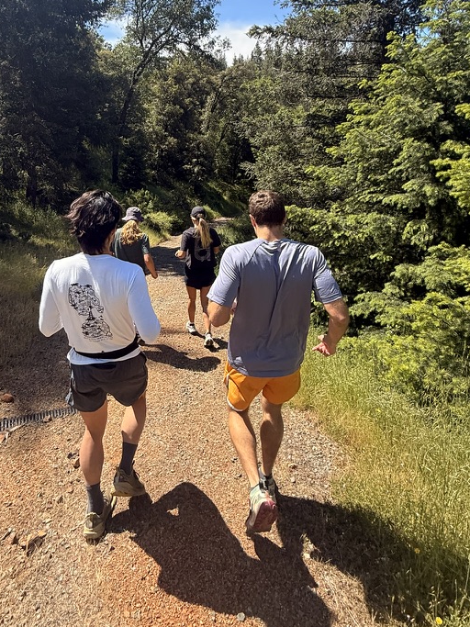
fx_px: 380
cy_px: 215
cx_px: 180
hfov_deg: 62.7
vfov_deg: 76.8
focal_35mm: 21
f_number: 2.2
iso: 50
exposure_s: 1/770
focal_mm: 2.22
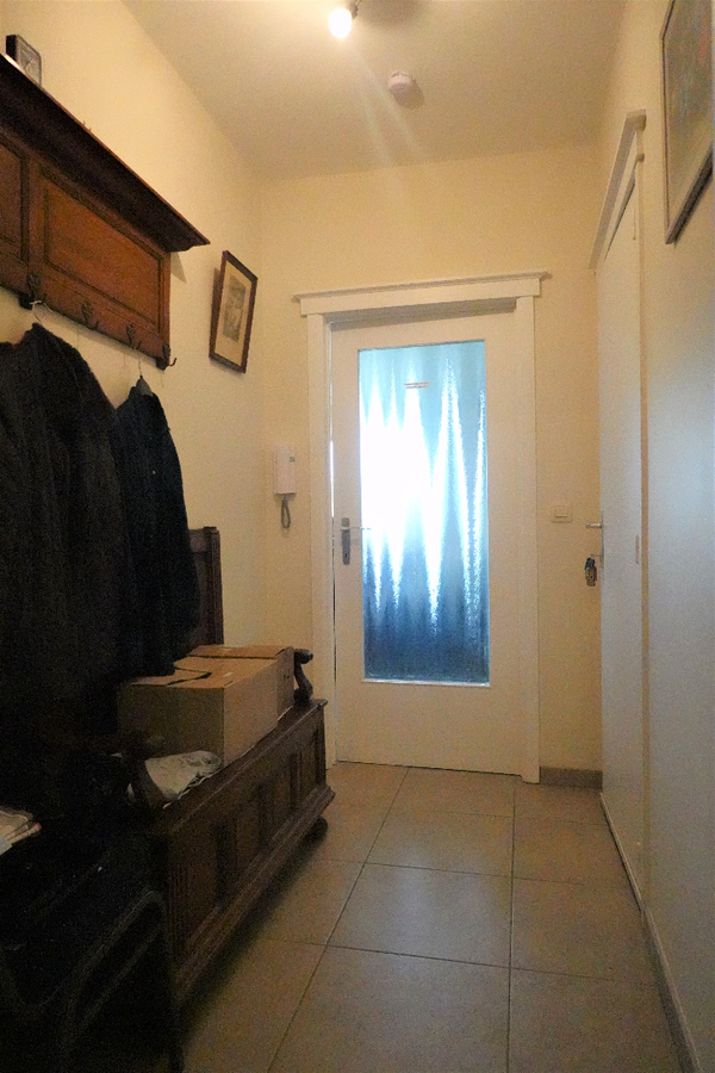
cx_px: 358
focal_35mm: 24
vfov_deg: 73.7
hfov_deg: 53.1
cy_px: 536
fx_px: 715
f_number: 2.8
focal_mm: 9
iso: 6400
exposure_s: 1/500
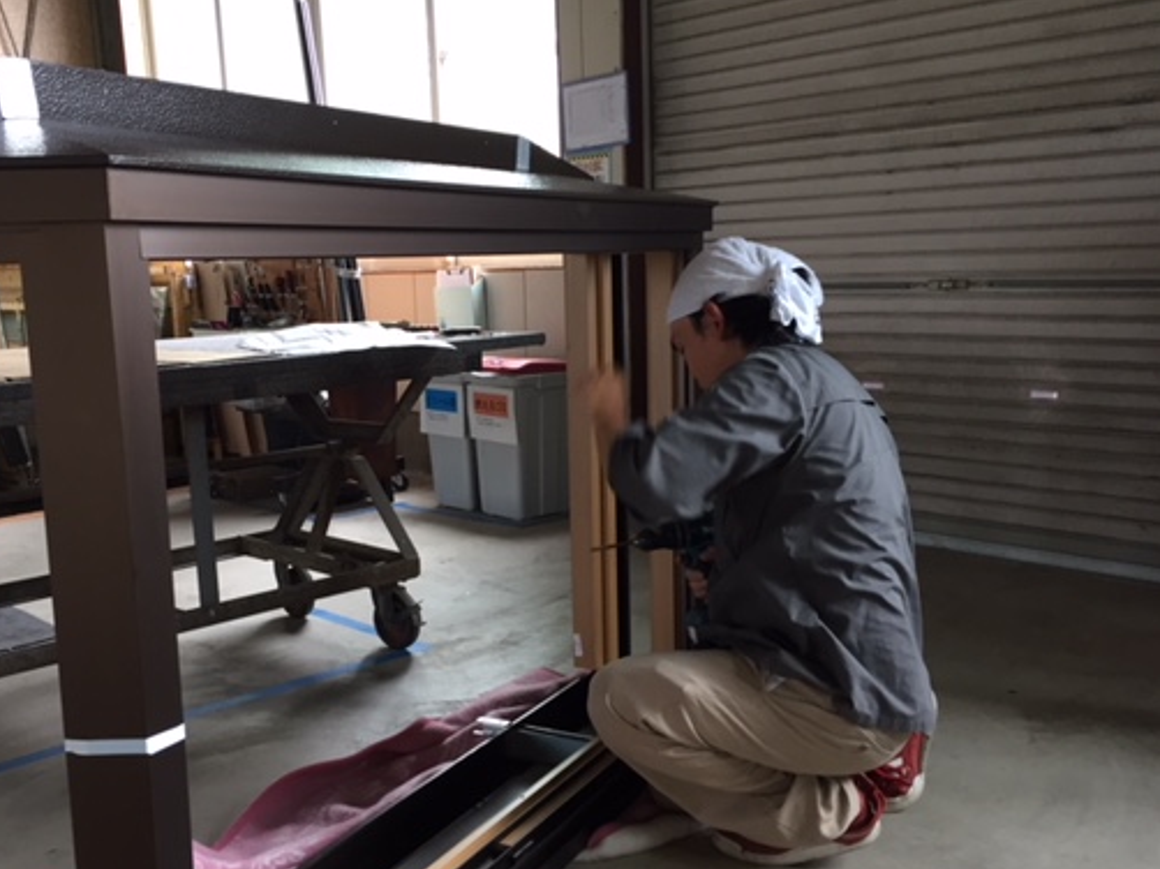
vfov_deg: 38.6
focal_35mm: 37
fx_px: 1239
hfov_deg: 50.0
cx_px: 488
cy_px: 490
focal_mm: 4.15
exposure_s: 1/30
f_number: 2.2
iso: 80
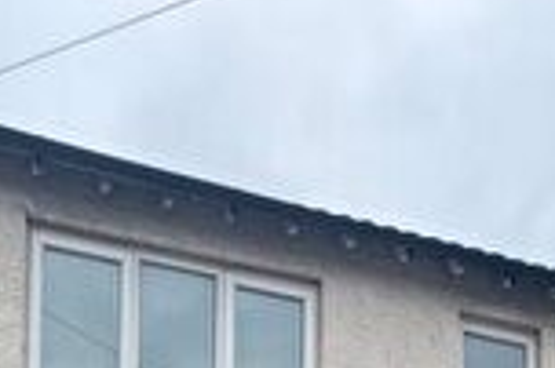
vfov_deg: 14.6
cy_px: 840
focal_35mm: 67
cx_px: 281
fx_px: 1032
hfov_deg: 30.1
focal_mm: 2.22
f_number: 2.2
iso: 40
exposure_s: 1/201
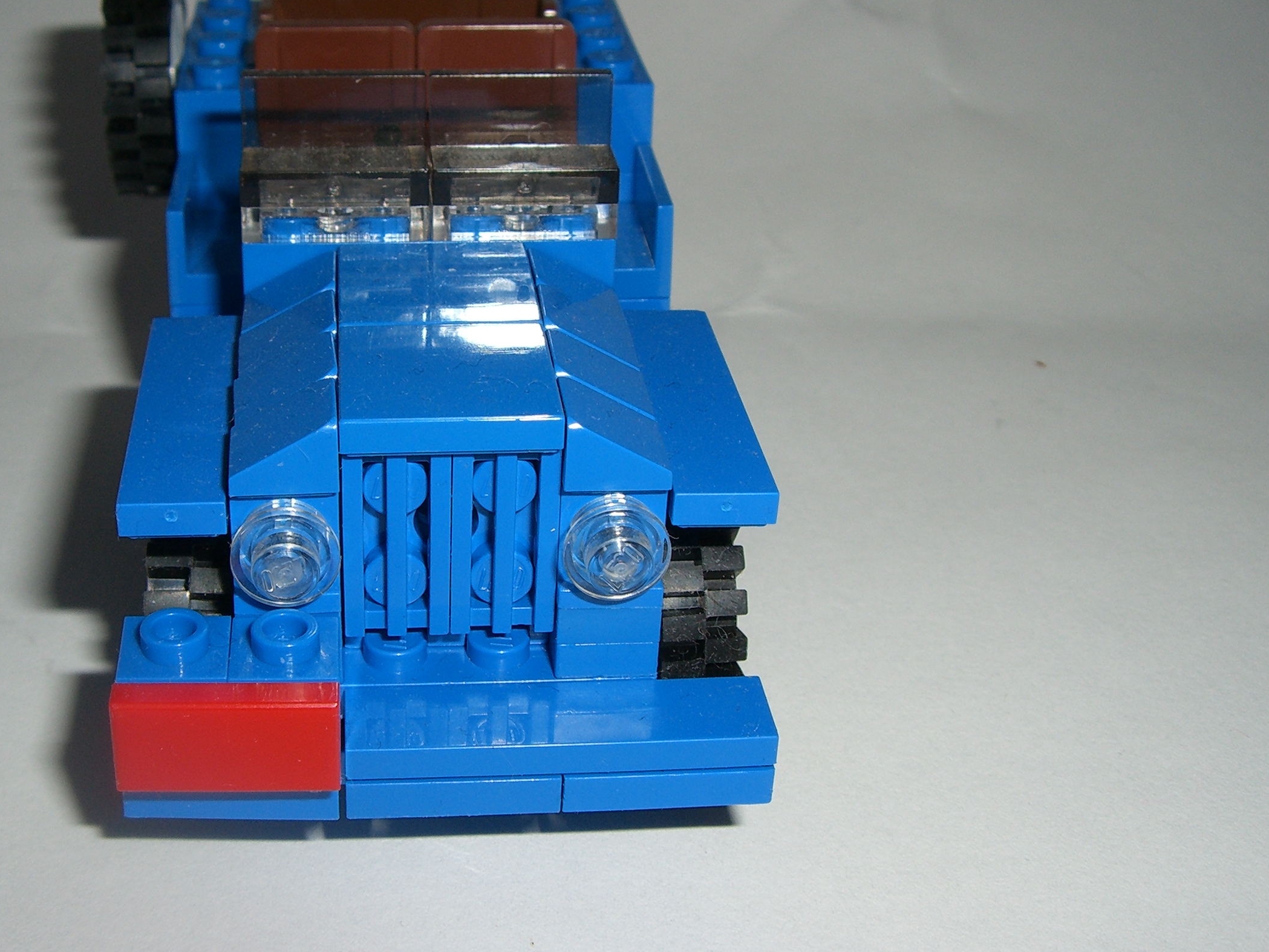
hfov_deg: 37.2
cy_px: 409
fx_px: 1870
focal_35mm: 51
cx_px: 463
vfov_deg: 28.5
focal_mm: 6.2
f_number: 4.3
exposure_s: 1/60
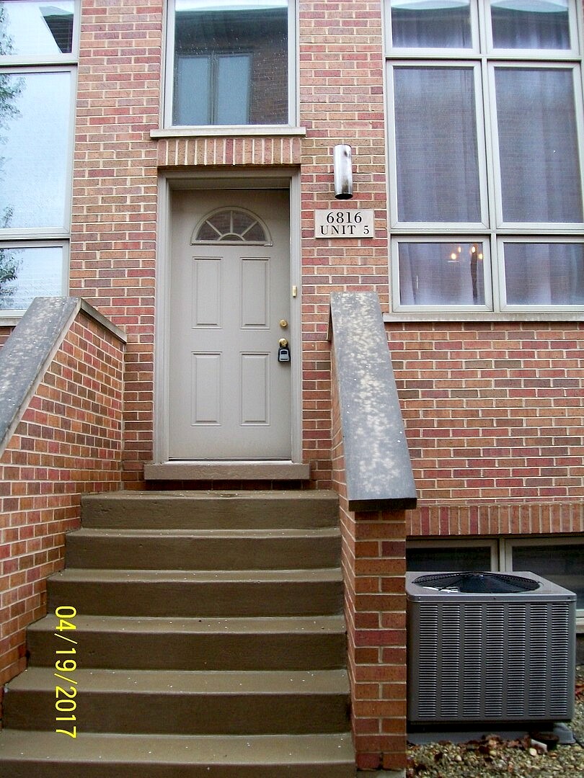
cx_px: 292
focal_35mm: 36
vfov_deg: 51.4
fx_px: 810
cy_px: 389
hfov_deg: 39.7
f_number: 2.7
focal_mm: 6
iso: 80
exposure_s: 1/80
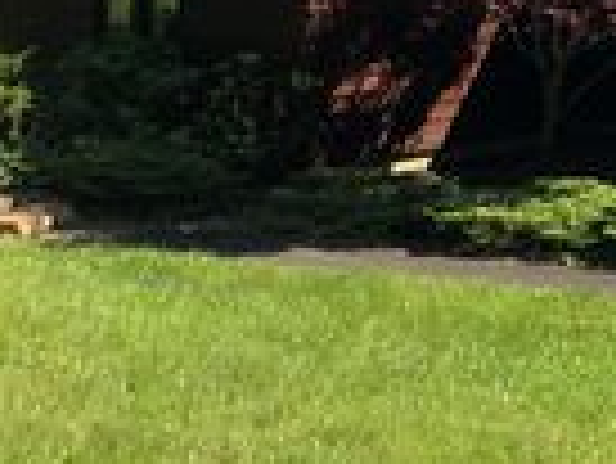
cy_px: -223
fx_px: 1817
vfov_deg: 13.7
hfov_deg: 17.5
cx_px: 899
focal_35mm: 102
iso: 20
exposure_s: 1/1567
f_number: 1.8
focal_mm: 3.99
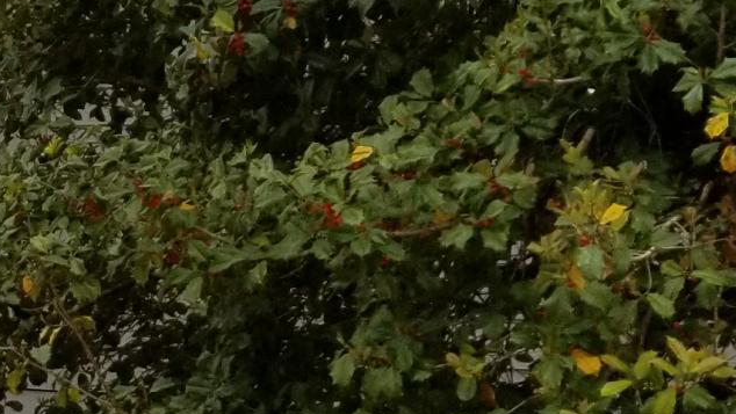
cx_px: -439
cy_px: -13
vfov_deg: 9.0
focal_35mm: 134
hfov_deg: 14.7
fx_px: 2616
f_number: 1.7
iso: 50
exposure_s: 1/1104
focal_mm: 4.25
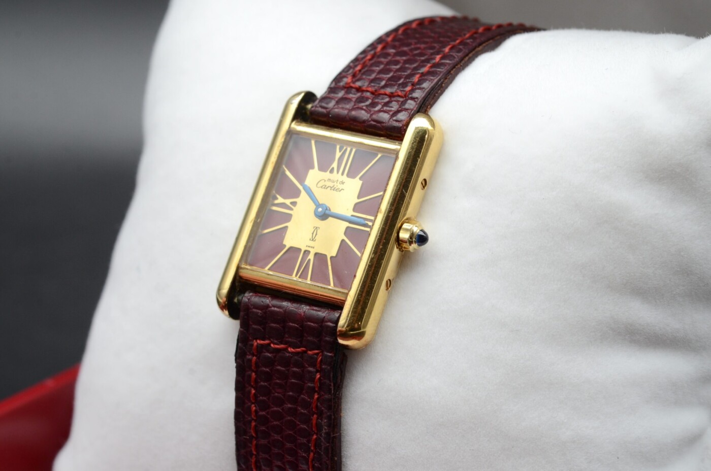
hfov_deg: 22.7
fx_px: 1774
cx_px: 356
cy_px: 236
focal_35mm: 90
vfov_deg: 15.1
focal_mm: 60
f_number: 10
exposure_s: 1/40
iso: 500
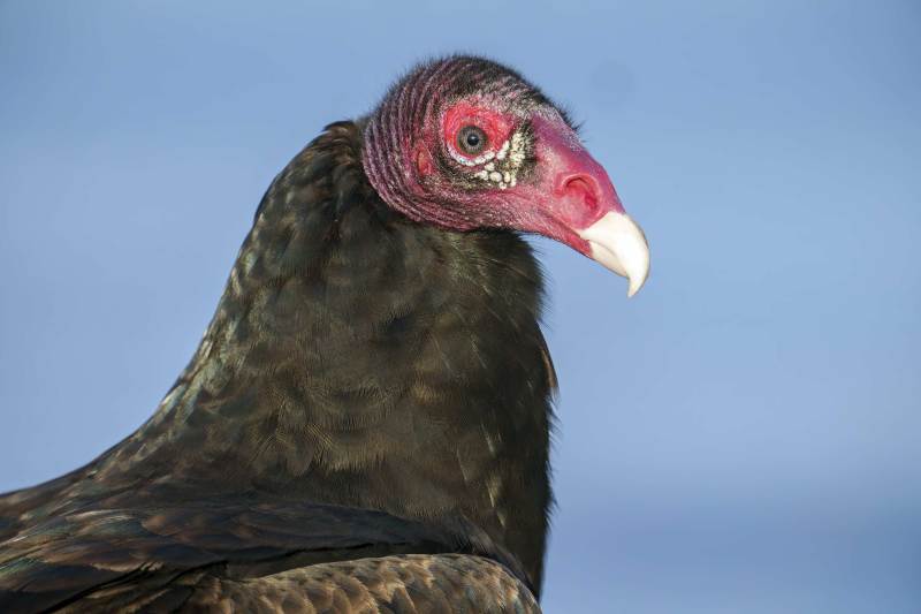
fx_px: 30692
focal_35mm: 1200
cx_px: 460
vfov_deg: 1.1
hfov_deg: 1.7
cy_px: 307
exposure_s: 1/1600
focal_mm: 1200
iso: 2000
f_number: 8
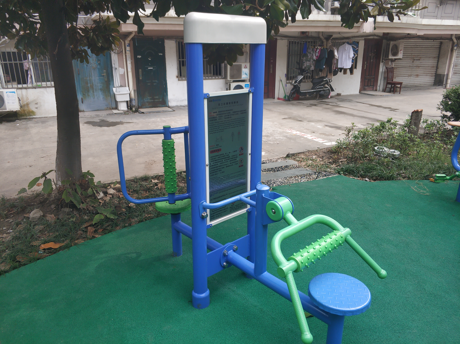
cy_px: 172
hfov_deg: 65.4
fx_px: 358
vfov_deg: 51.3
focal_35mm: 27
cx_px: 230
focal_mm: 3.82
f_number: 1.8
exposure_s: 1/284
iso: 100
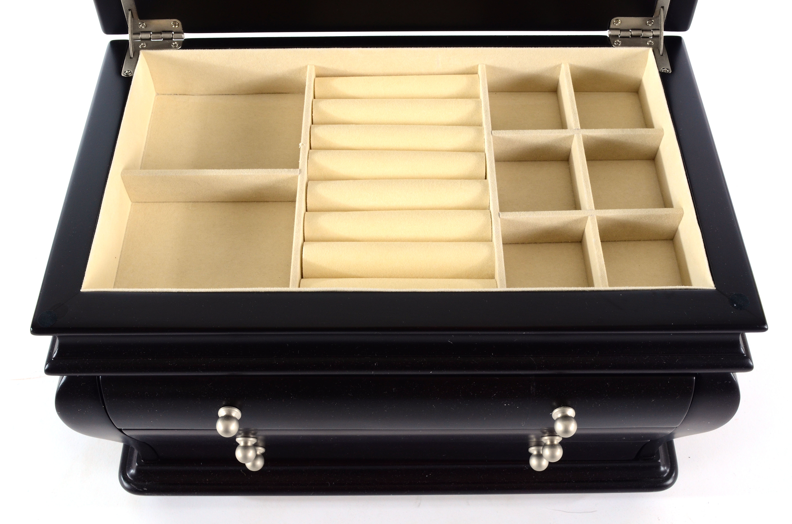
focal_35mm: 39
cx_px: 396
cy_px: 262
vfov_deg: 34.1
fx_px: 856
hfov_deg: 49.6
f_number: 18
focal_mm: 26
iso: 400
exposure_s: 1/80
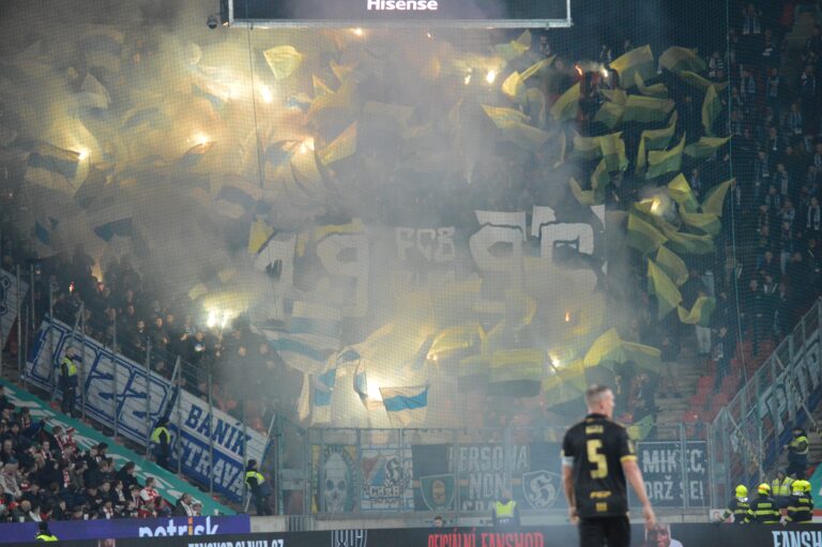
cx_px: 411
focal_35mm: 232
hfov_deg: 8.9
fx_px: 5305
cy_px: 274
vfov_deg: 5.9
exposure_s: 1/640
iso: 3200
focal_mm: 155
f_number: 5
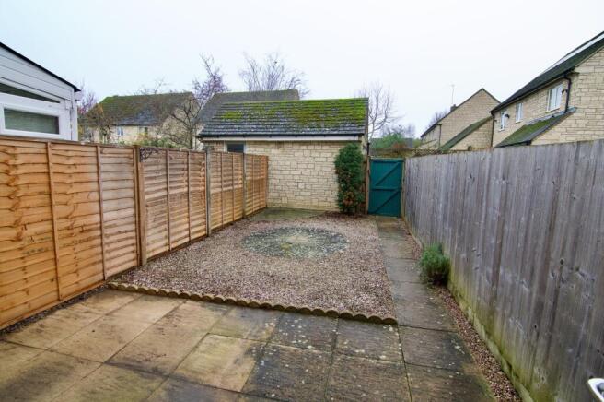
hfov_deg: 95.0
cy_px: 201
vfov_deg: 71.9
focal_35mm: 16
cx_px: 302
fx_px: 277
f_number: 5.6
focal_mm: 11
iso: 360
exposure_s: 1/125
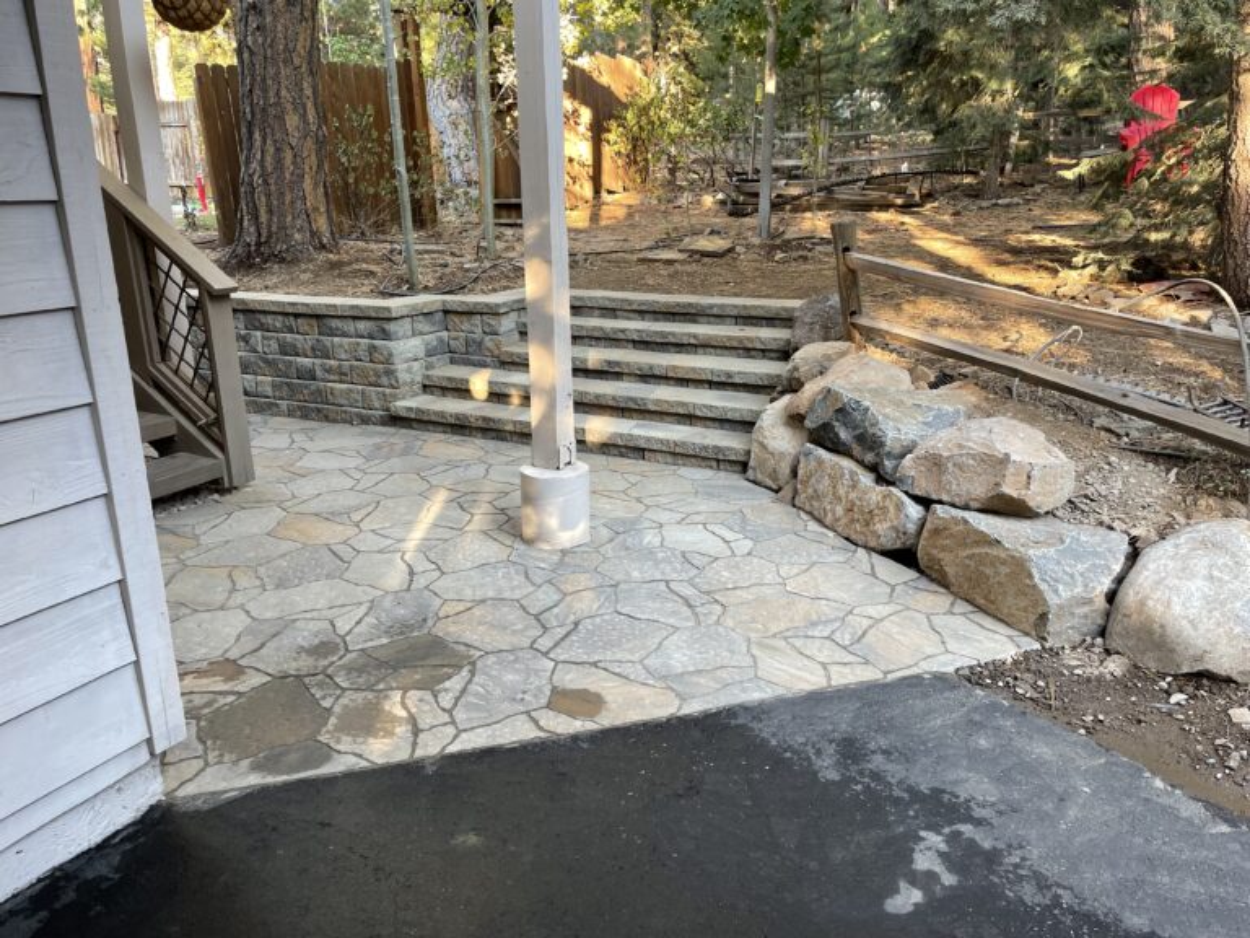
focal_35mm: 26
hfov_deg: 67.3
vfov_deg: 53.1
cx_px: 625
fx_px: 939
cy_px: 469
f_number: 1.6
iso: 80
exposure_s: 1/121
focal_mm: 4.2
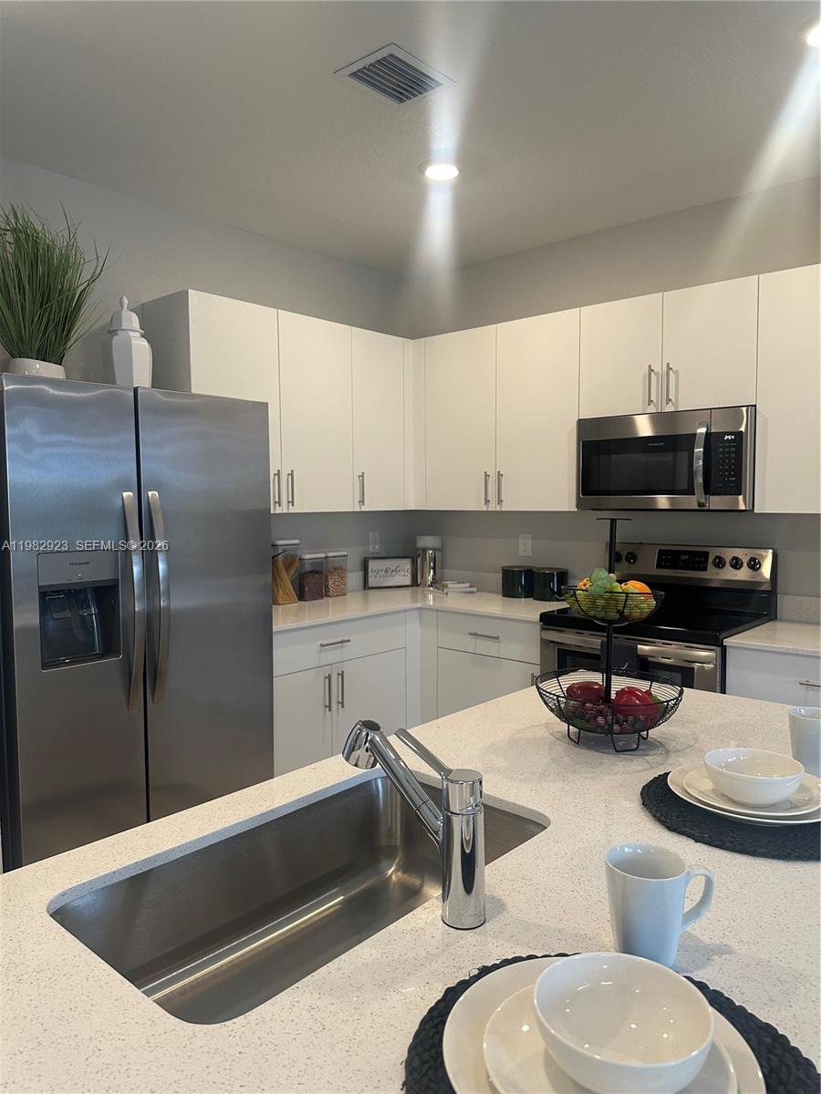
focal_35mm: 24
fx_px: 759
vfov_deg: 71.6
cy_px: 547
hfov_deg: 56.8
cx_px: 410
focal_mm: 6.86
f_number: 1.78
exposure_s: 1/120
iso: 200
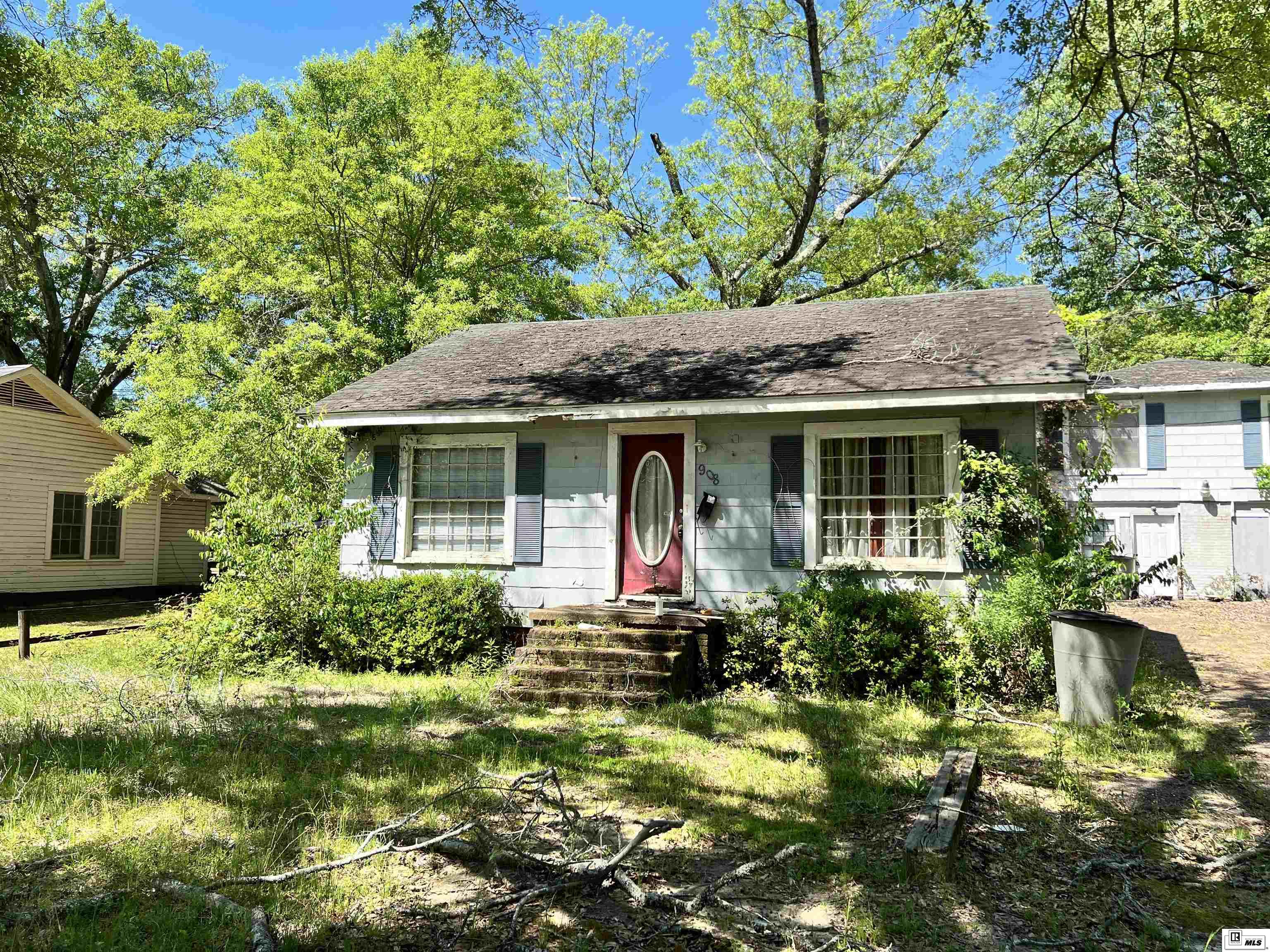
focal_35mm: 26
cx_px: 635
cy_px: 476
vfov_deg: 53.1
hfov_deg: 67.3
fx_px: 954
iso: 50
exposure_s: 1/1488
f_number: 1.5
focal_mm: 5.7
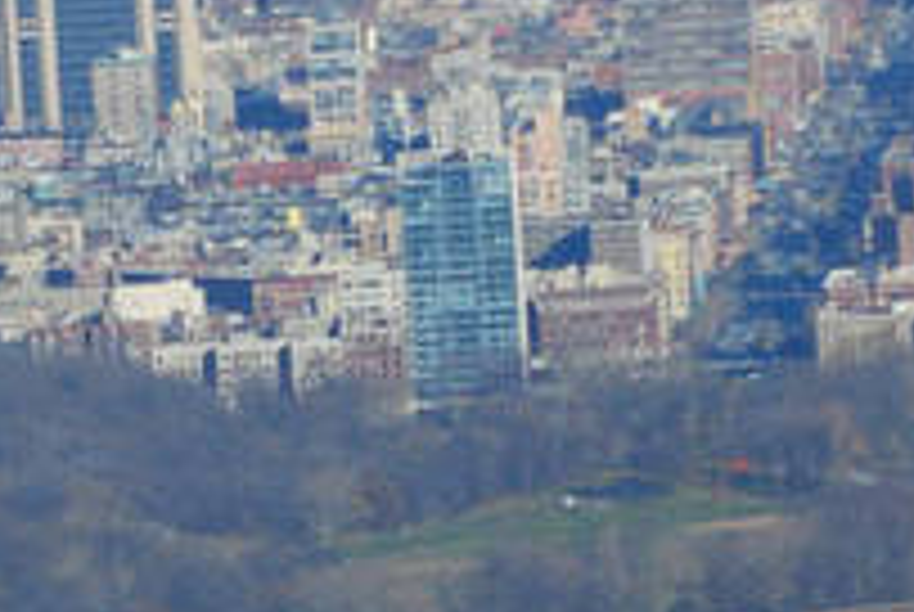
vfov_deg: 1.3
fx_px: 26315
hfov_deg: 2.0
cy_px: 783
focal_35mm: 1035
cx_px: 378
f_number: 5.6
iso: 400
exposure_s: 1/400
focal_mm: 200
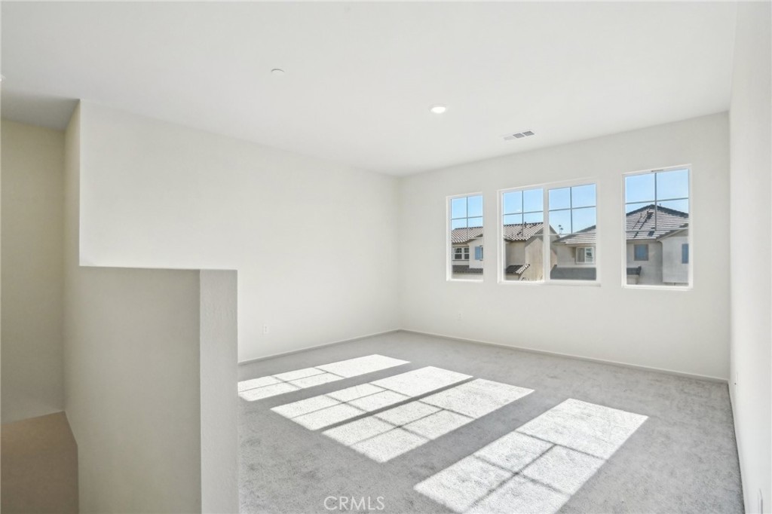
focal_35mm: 16
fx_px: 343
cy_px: 257
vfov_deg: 73.7
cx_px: 386
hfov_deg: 96.8
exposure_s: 1/1600
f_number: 9
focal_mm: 16
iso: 3200
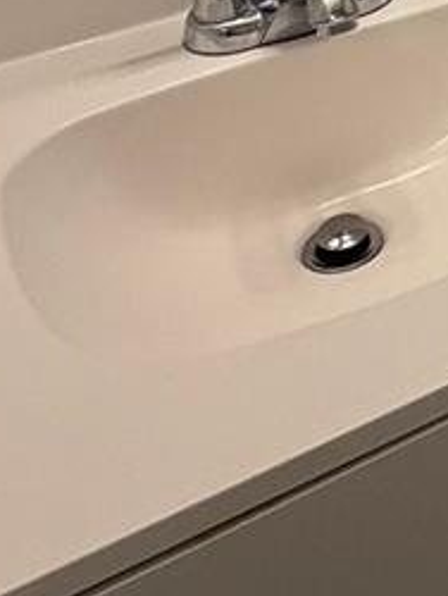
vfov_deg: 18.1
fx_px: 1481
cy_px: -472
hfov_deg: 13.3
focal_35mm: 86
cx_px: 1037
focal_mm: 2.22
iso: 64
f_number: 2.2
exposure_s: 1/120
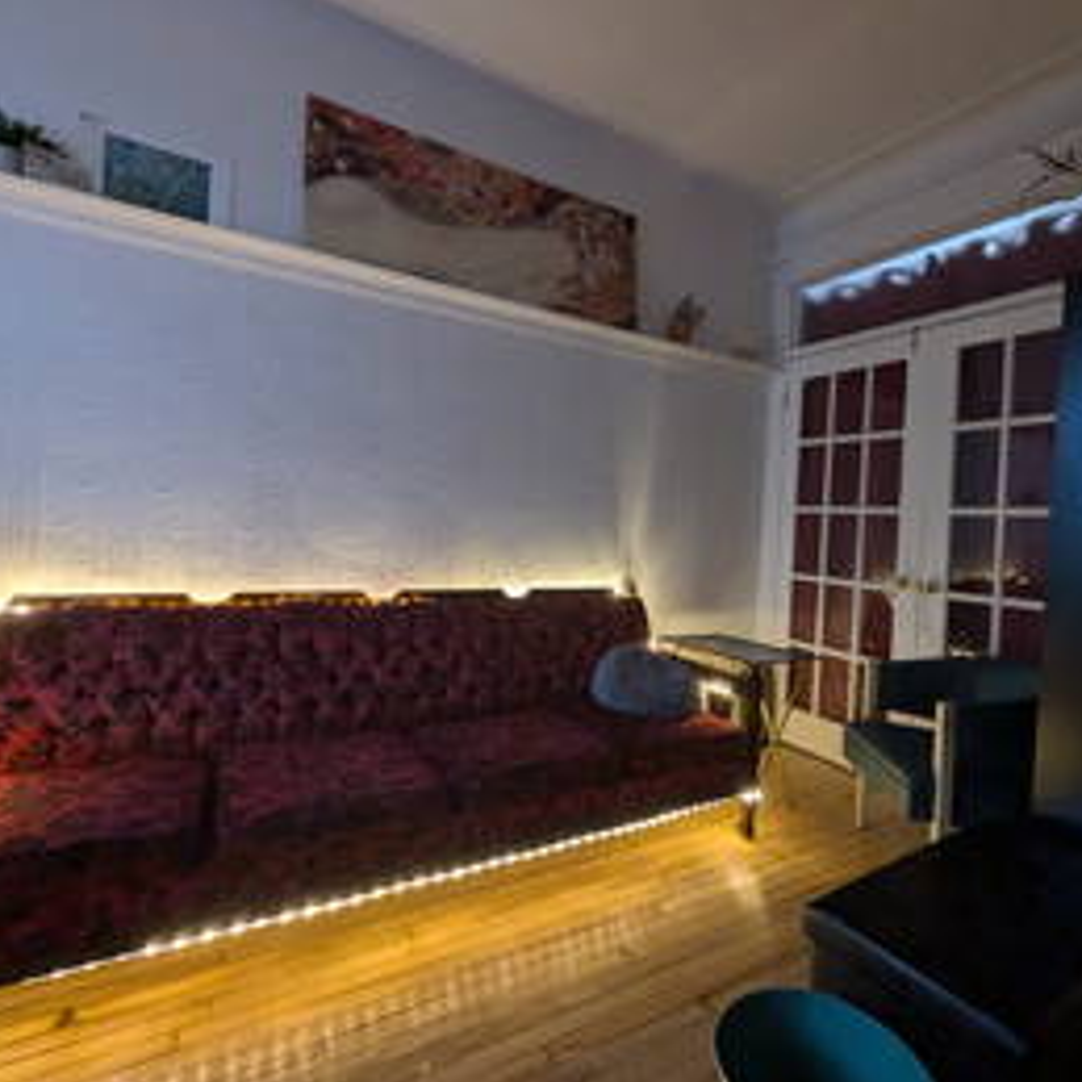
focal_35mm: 16
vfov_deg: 87.4
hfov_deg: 87.1
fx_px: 566
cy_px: 522
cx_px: 597
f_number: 2.2
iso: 806
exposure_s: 1/24
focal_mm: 1.95
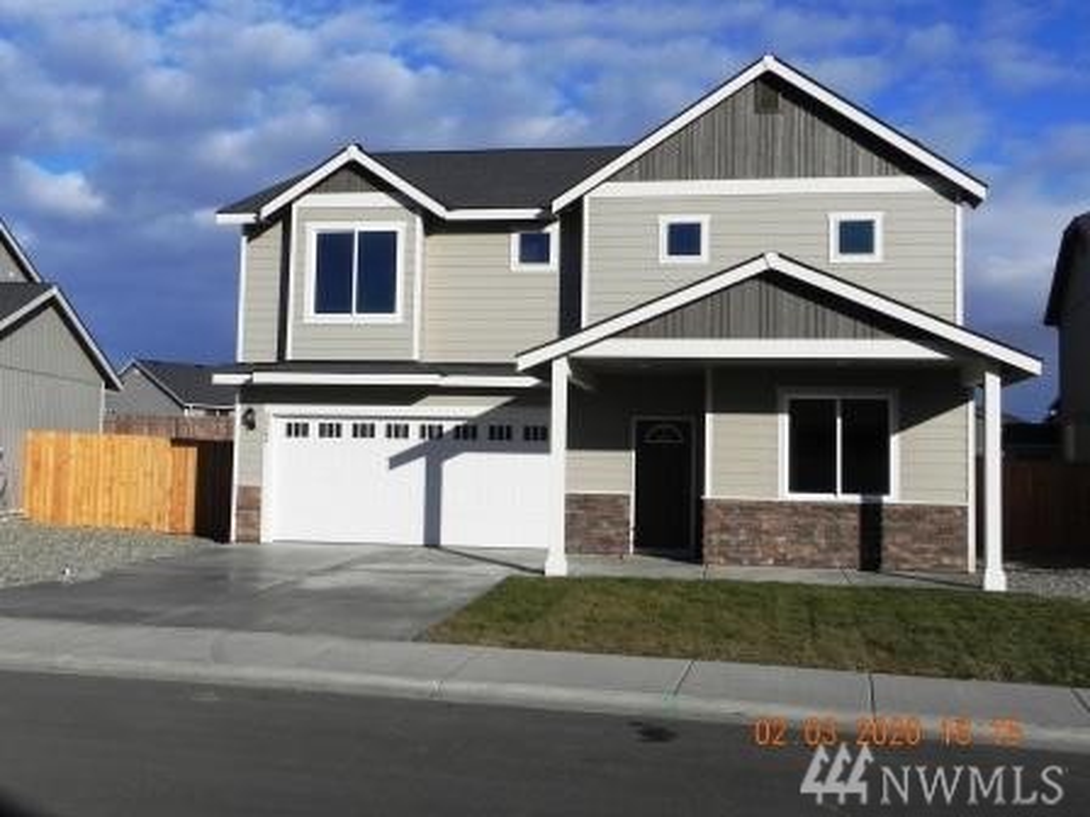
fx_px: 1165
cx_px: 545
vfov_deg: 38.7
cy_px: 408
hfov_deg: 50.1
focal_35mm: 37
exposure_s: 1/780
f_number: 8
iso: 160
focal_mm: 6.6
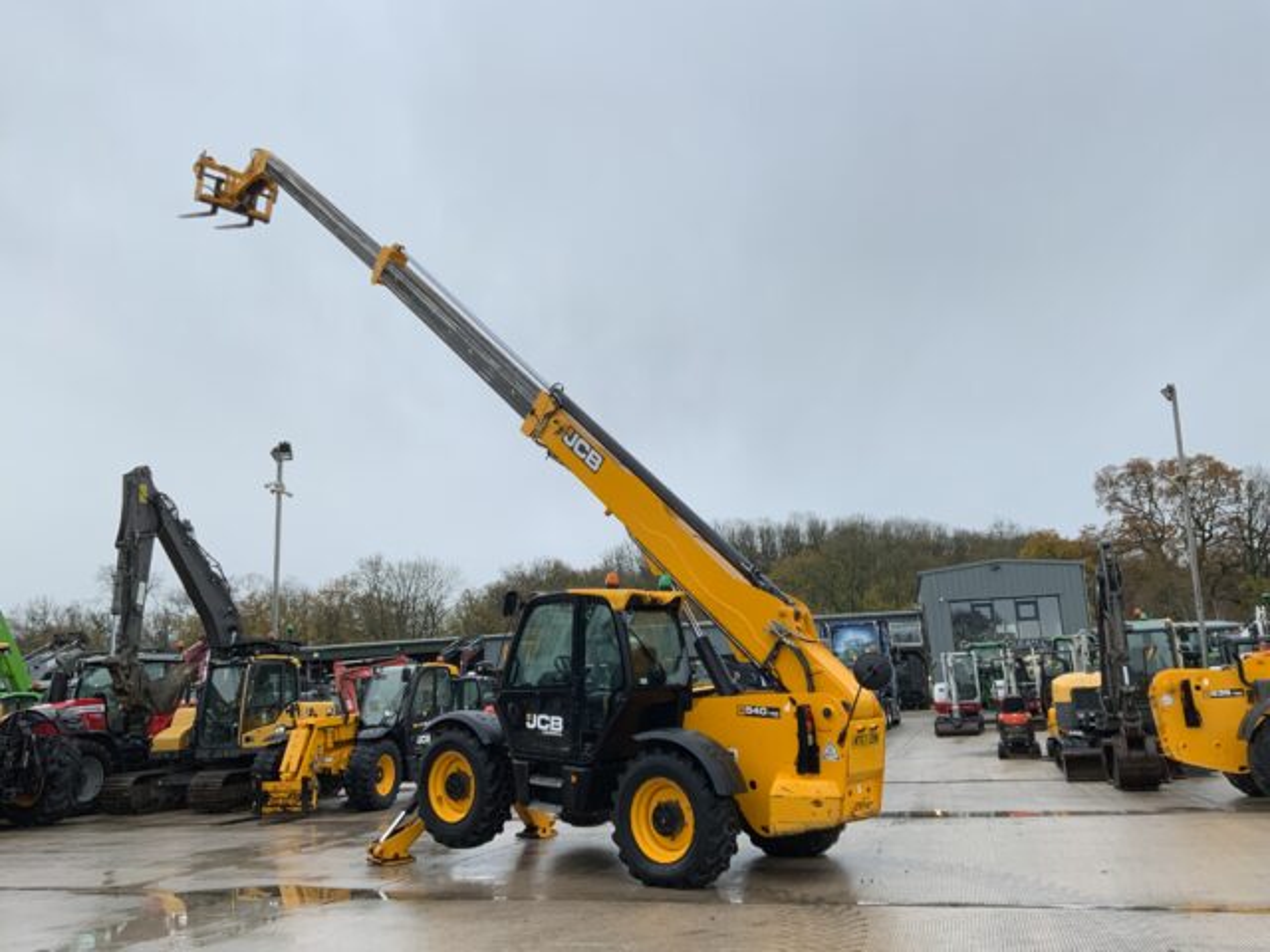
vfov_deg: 48.2
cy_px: 476
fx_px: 1064
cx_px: 635
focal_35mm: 29
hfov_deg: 61.7
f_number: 1.8
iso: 64
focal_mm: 3
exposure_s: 1/86
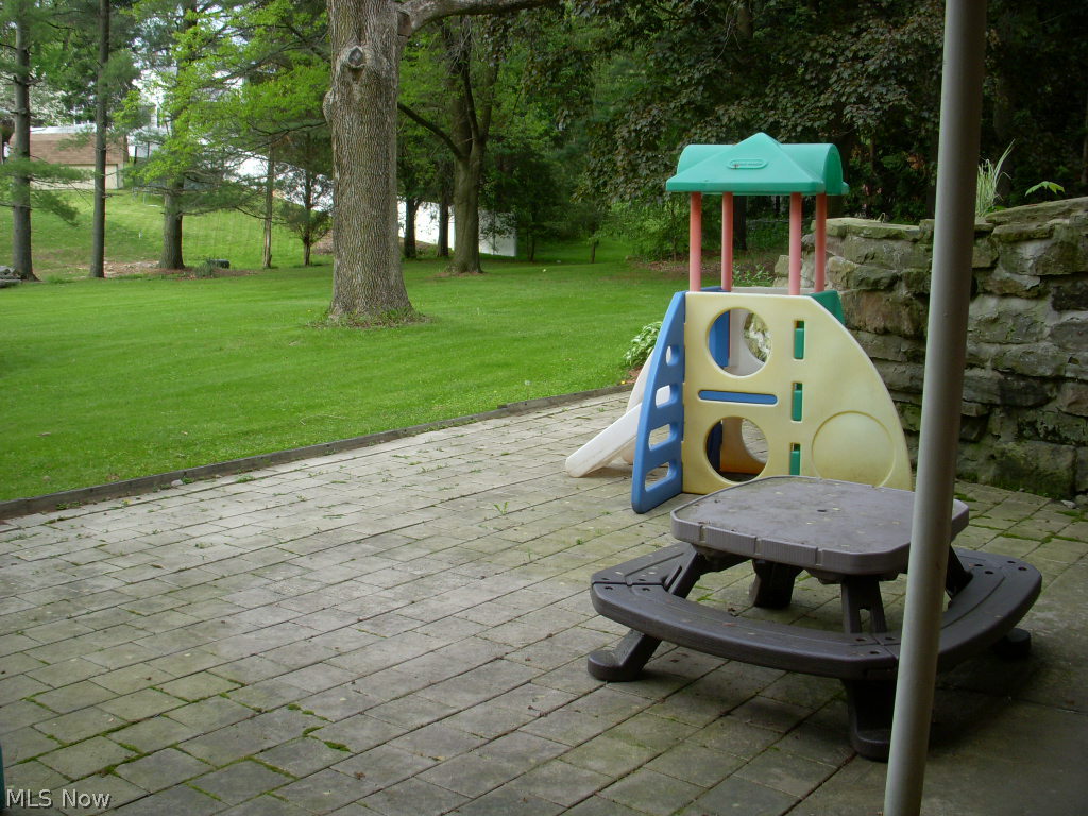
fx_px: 1194
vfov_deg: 37.7
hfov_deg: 49.0
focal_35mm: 38
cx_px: 544
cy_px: 408
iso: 100
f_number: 3.3
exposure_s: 1/160
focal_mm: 6.3
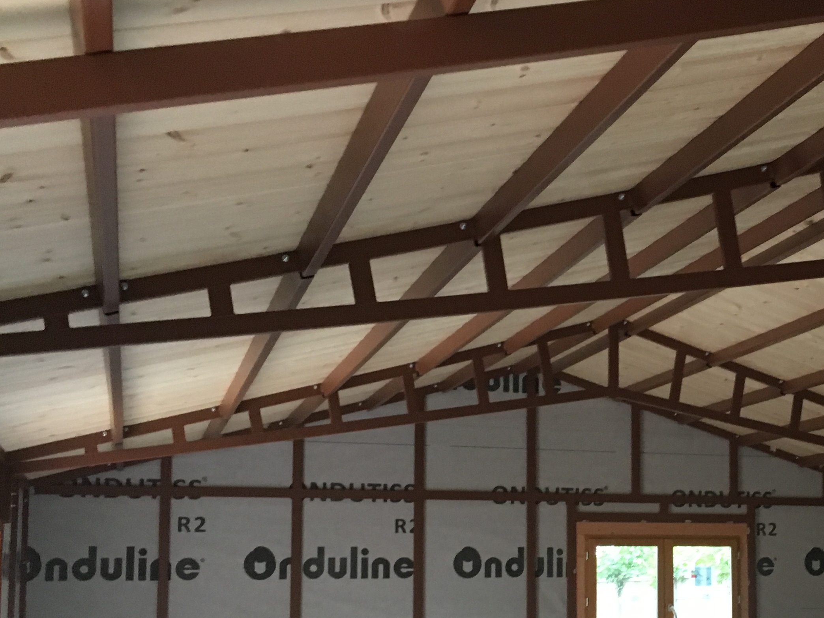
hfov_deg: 32.8
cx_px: 720
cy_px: 468
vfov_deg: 25.8
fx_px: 1333
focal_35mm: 56
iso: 200
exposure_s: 1/33
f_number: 2.2
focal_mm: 4.15
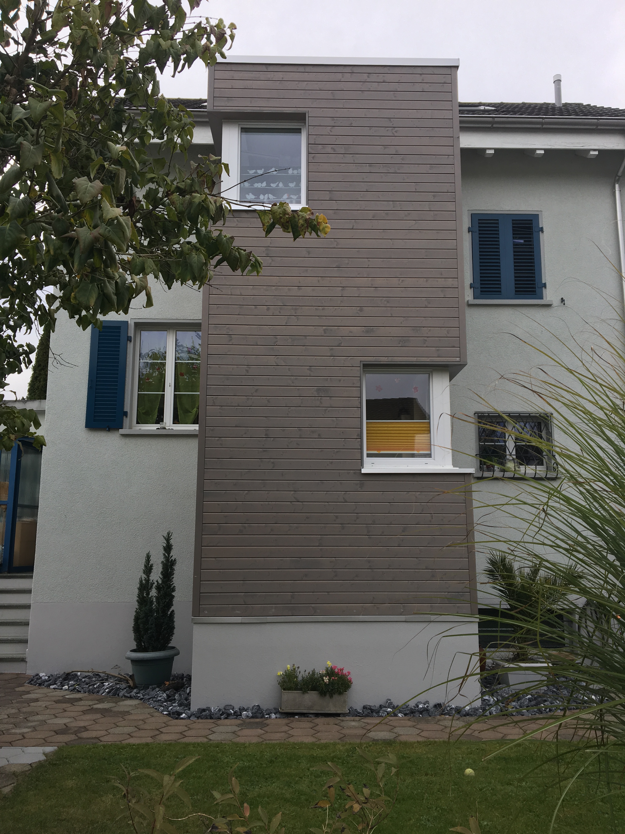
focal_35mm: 29
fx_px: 698
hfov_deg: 48.2
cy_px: 417
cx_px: 312
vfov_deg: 61.7
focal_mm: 4.15
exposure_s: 1/283
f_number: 2.2
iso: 25
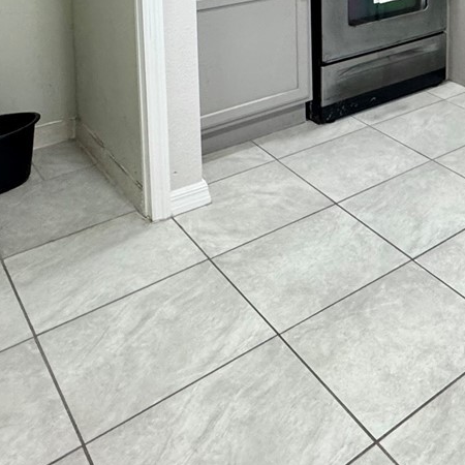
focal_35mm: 44
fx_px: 669
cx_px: 522
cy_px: -93
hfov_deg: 33.1
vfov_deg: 31.9
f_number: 2.2
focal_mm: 2.22
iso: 250
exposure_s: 1/60
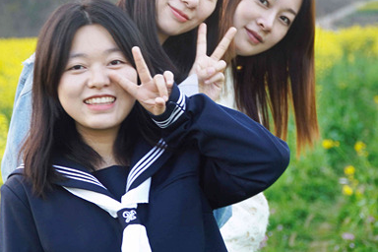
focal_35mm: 175
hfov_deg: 11.7
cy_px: 92
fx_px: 1837
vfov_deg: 7.8
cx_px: 194
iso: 125
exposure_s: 1/30
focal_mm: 56
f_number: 4
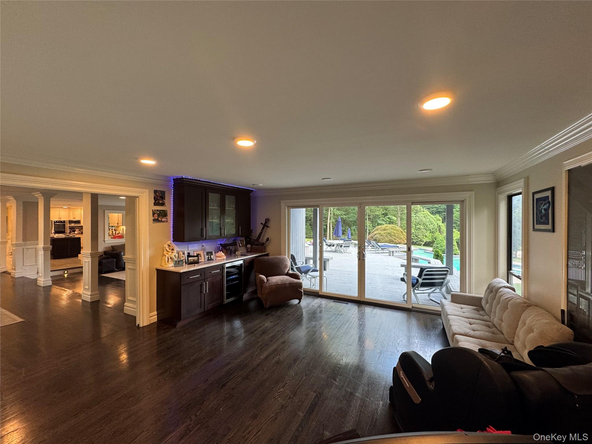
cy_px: 222
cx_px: 296
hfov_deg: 102.1
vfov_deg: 85.7
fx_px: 239
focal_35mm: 14
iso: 200
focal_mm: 2.22
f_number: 2.2
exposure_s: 1/60
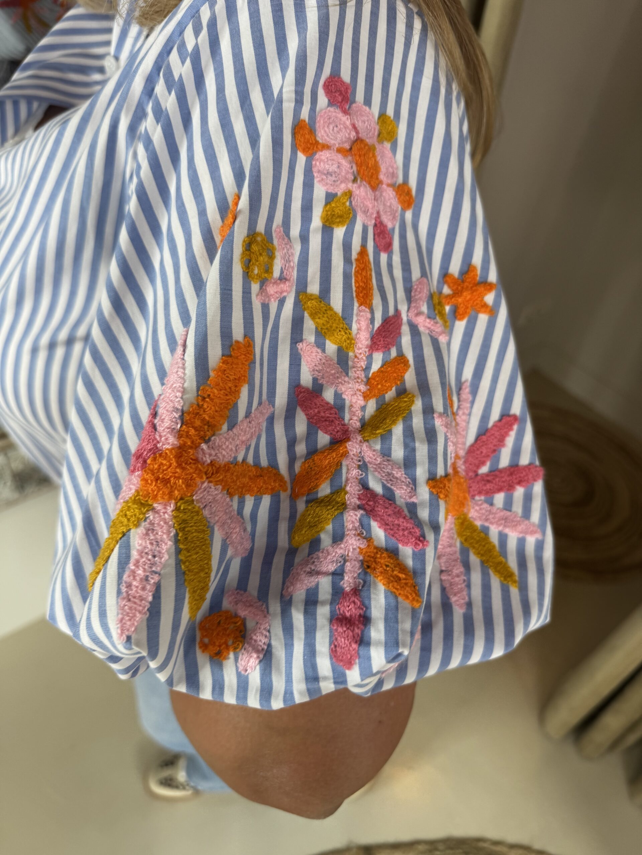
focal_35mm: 24
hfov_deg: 56.8
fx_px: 593
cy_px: 428
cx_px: 321
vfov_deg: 71.6
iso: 64
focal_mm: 6.76
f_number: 1.78
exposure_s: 1/101
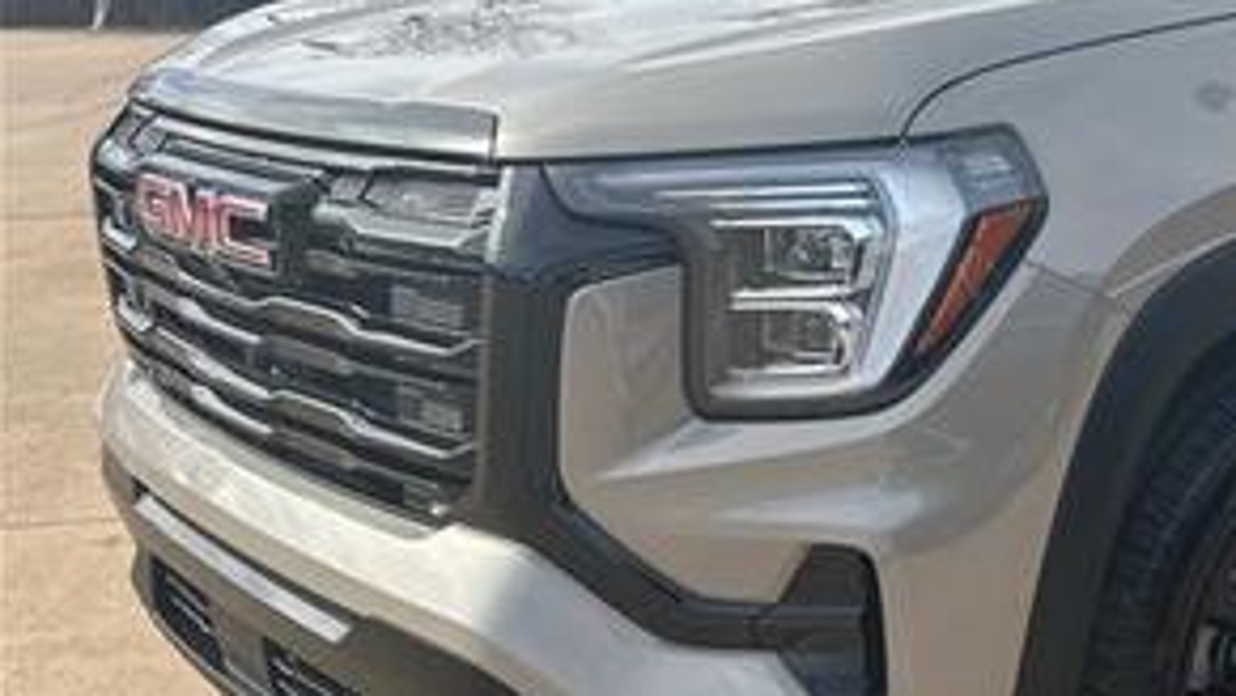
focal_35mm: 49
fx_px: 1607
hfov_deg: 39.6
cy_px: 318
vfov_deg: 24.5
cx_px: 1066
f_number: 1.5
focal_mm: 5.7
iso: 50
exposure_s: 1/2353
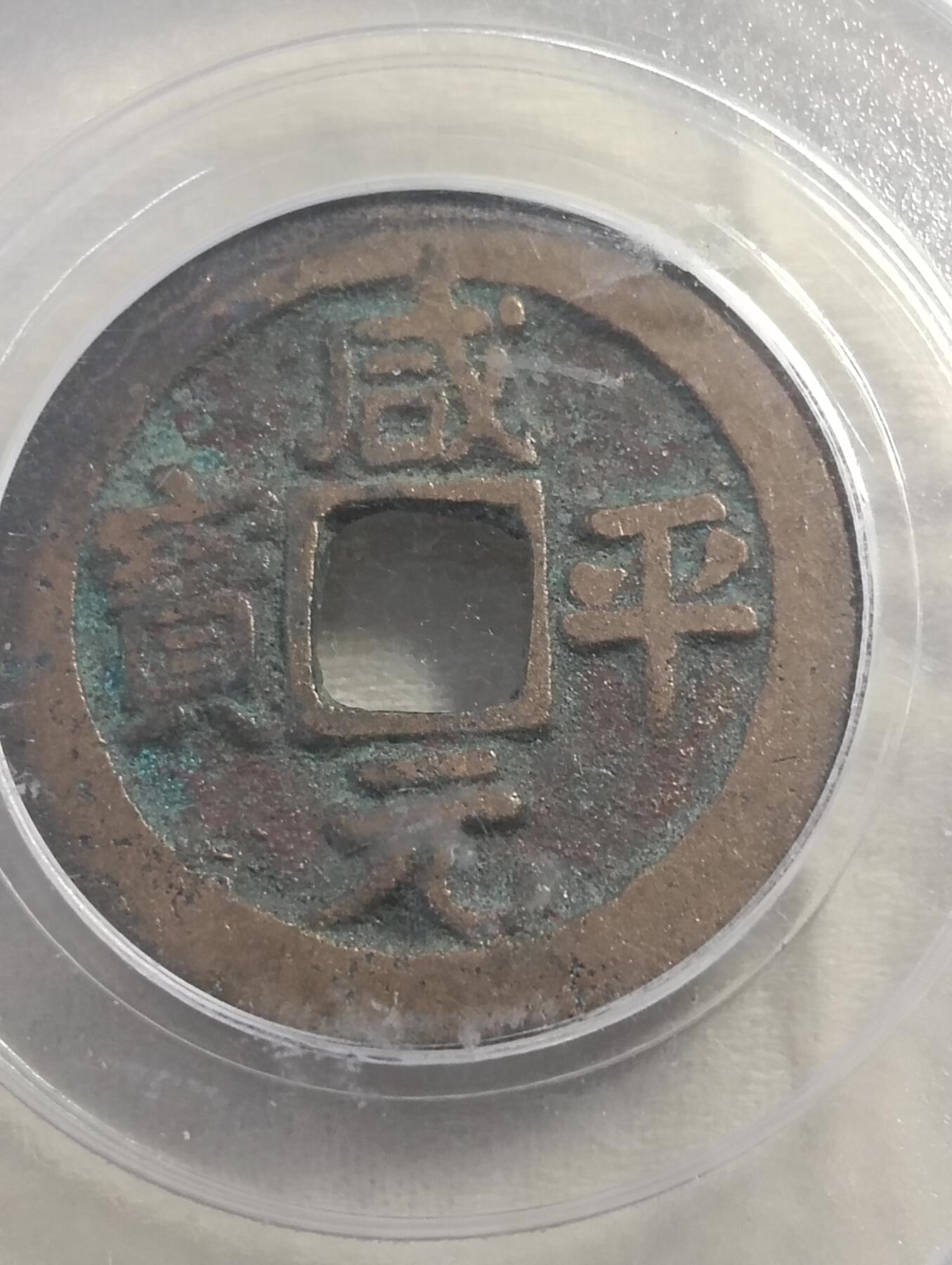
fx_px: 2744
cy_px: 632
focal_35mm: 75
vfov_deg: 26.0
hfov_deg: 19.7
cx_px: 476
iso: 250
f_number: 1.8
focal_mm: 3.98
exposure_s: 1/33.3
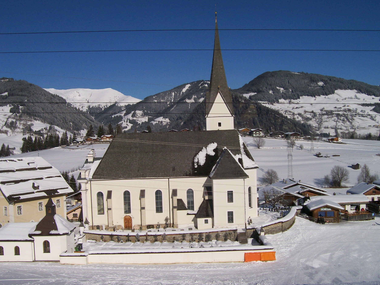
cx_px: 192
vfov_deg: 38.7
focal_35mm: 37
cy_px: 144
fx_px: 406
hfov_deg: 50.1
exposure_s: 1/1401
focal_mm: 6
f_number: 4.8
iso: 80
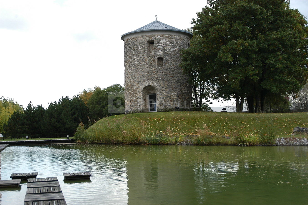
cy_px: 102
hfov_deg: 37.9
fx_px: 449
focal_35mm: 52
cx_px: 154
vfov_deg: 25.7
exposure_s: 1/400
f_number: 4.5
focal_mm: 35
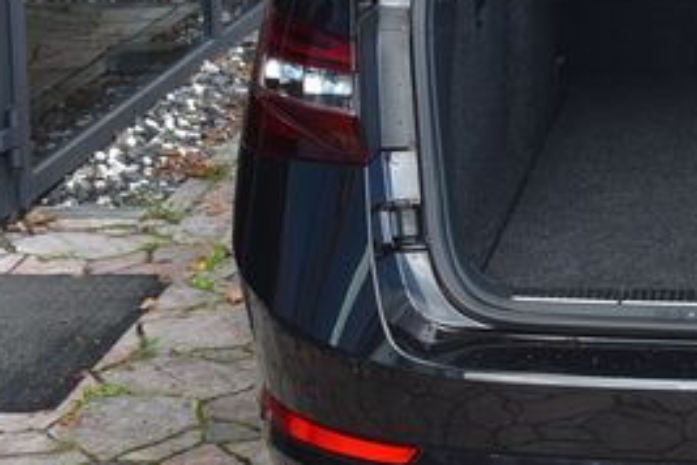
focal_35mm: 119
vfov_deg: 11.1
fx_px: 2304
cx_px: 841
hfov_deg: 16.5
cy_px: -191
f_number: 6.3
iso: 500
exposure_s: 1/160
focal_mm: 31
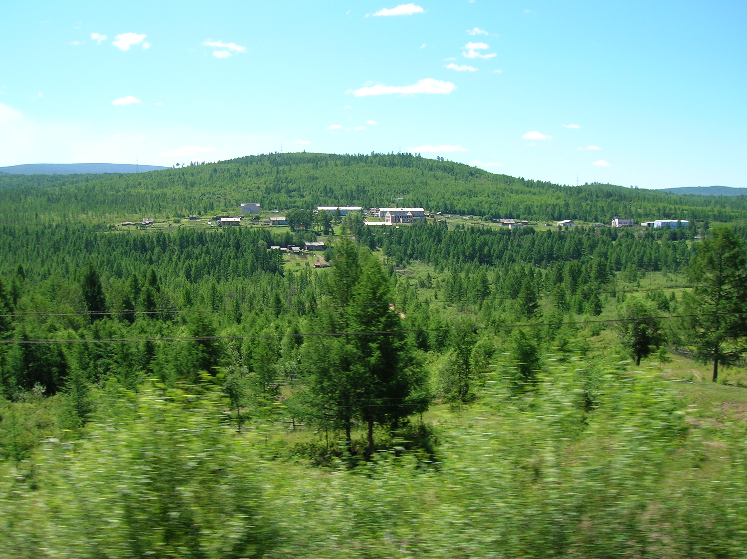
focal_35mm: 34
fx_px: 733
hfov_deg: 54.0
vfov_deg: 41.7
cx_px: 374
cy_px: 280
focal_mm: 5.7
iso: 50
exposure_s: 1/231
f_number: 4.9
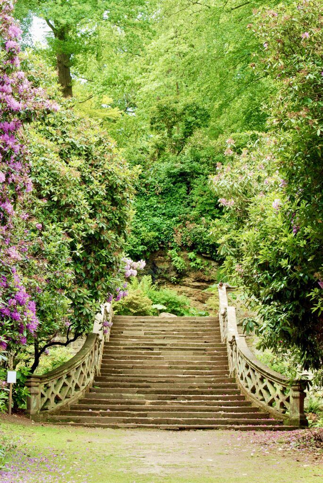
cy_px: 242
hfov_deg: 13.1
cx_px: 162
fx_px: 1410
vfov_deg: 19.4
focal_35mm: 105
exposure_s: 1/25
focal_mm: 70
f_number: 8
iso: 200
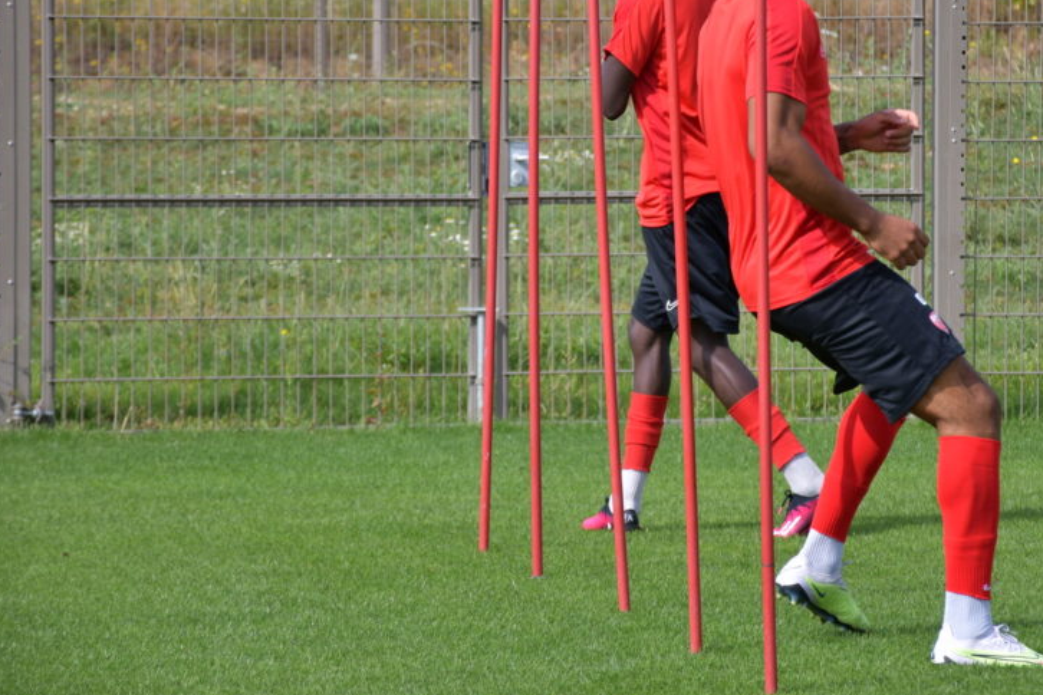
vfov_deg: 5.8
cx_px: 658
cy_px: 207
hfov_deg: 8.7
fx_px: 6866
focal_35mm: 237
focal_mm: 112
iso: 110
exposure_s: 1/500
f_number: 5.6
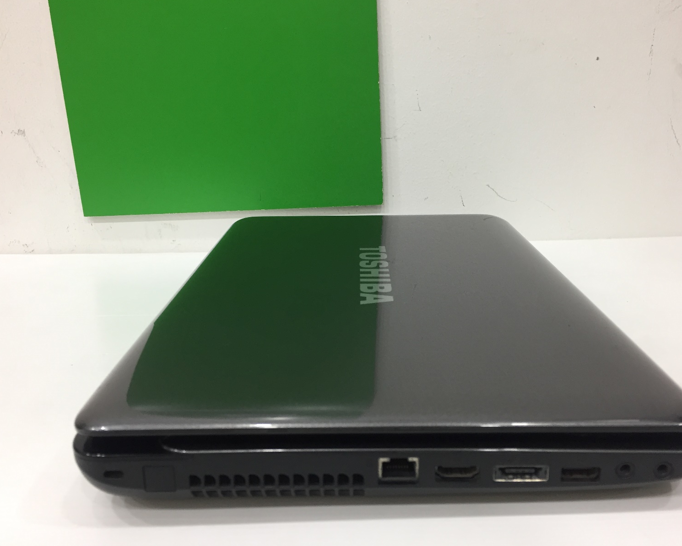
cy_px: 269
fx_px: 626
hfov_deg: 57.2
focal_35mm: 31
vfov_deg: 47.1
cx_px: 346
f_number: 2.2
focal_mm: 4.15
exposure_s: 1/33
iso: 100
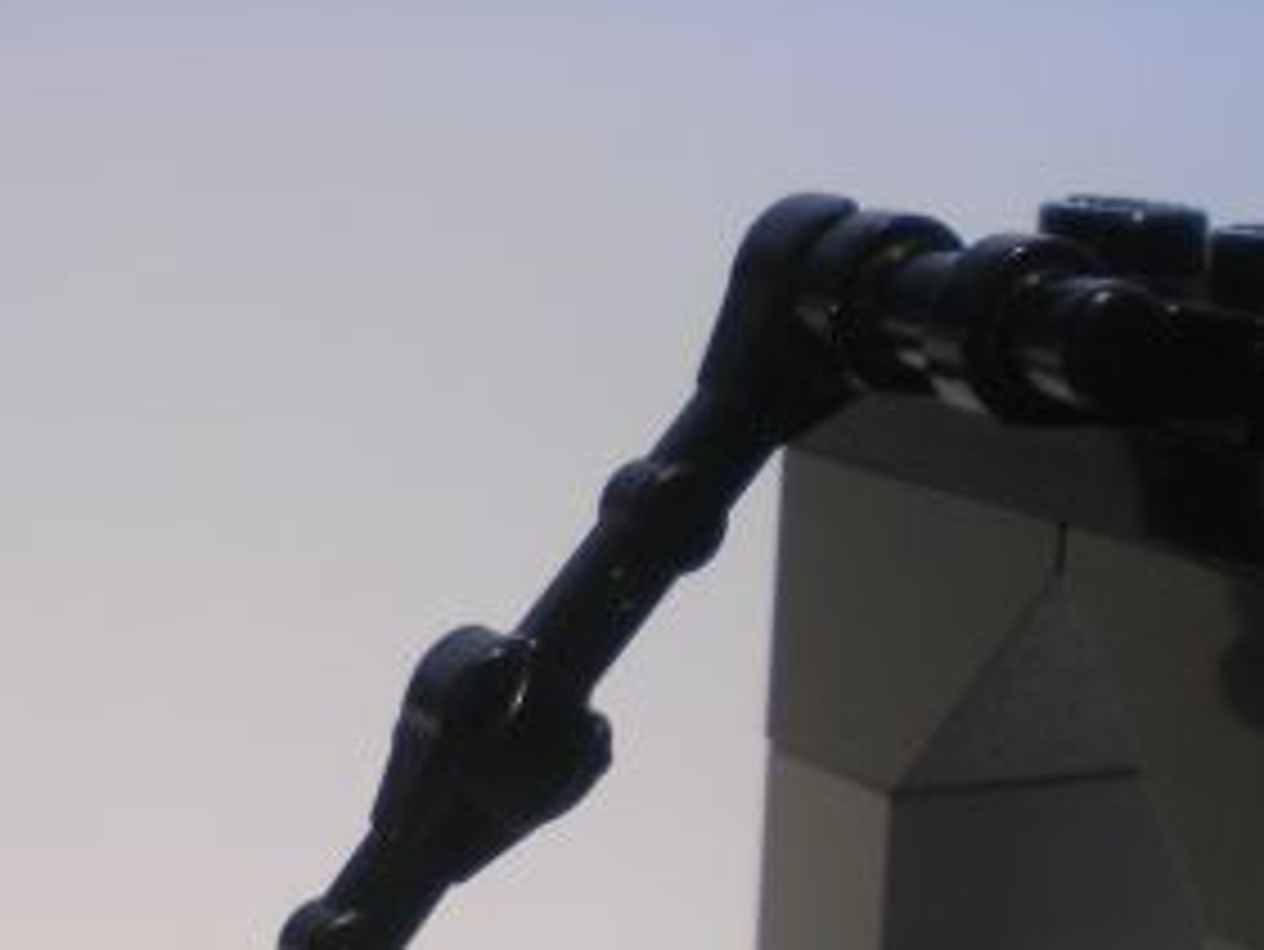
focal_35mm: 97
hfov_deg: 20.0
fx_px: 3543
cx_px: 279
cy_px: 1195
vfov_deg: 14.7
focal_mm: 6.3
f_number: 3.1
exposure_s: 1/59.6
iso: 80
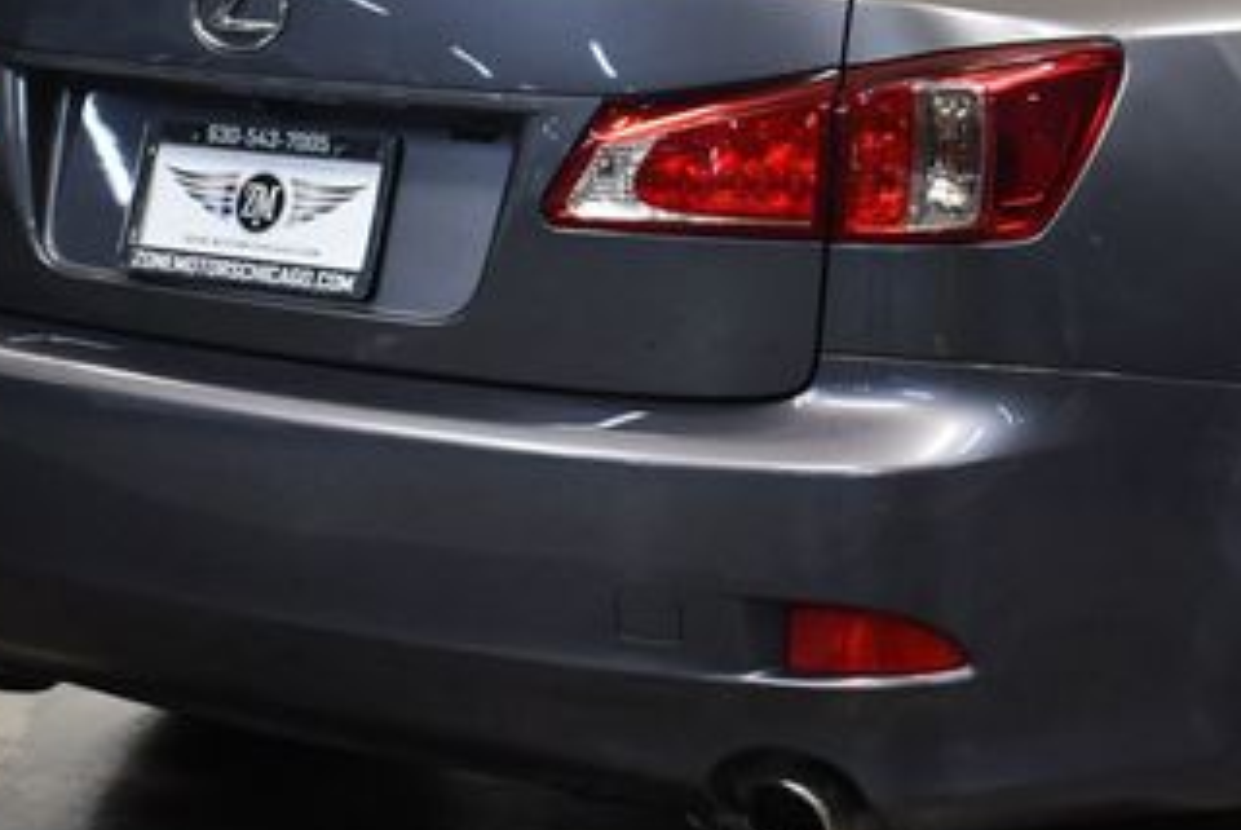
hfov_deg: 20.2
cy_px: 167
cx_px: 935
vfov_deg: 13.6
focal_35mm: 100
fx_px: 3450
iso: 1100
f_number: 4
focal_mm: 25
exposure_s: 1/125
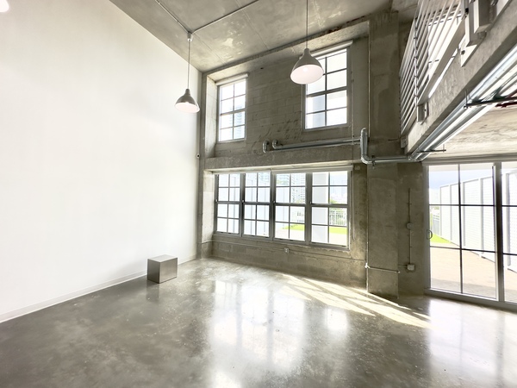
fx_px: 209
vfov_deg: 85.7
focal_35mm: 14
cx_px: 258
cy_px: 194
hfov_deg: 102.1
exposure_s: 1/236
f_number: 2.2
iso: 50
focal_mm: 2.22
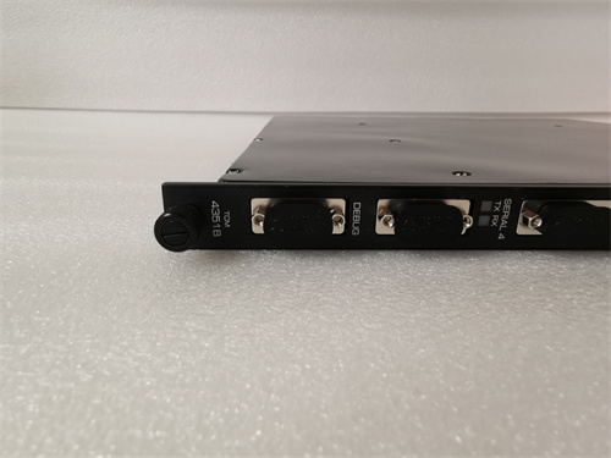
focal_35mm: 21
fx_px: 371
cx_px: 306
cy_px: 229
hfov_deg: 79.0
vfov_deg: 63.4
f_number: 2.2
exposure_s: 1/36
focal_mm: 3.95
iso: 200
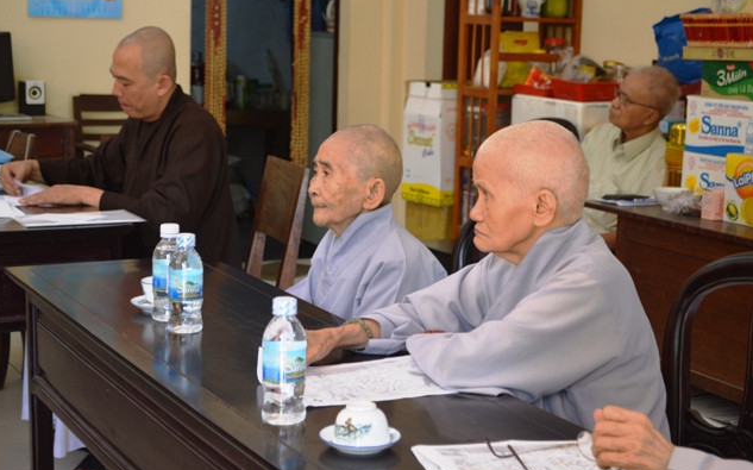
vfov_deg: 19.1
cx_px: 375
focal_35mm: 68
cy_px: 224
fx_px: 1395
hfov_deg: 30.2
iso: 400
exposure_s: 1/25
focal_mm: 44
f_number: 5.3
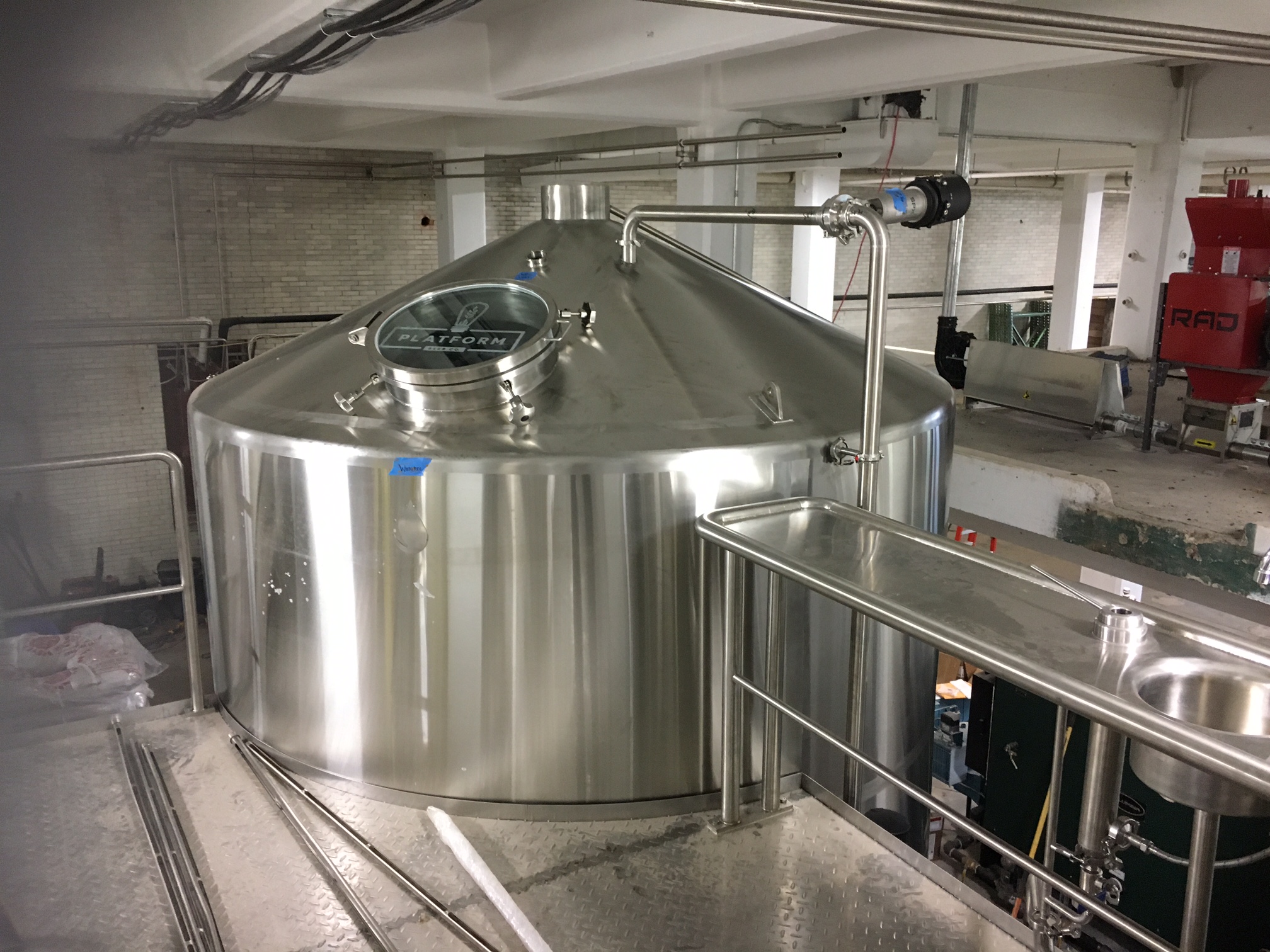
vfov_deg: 48.2
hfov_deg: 61.7
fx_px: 1064
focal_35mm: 29
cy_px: 476
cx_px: 635
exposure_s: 1/30
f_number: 2.2
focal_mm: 4.15
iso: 160
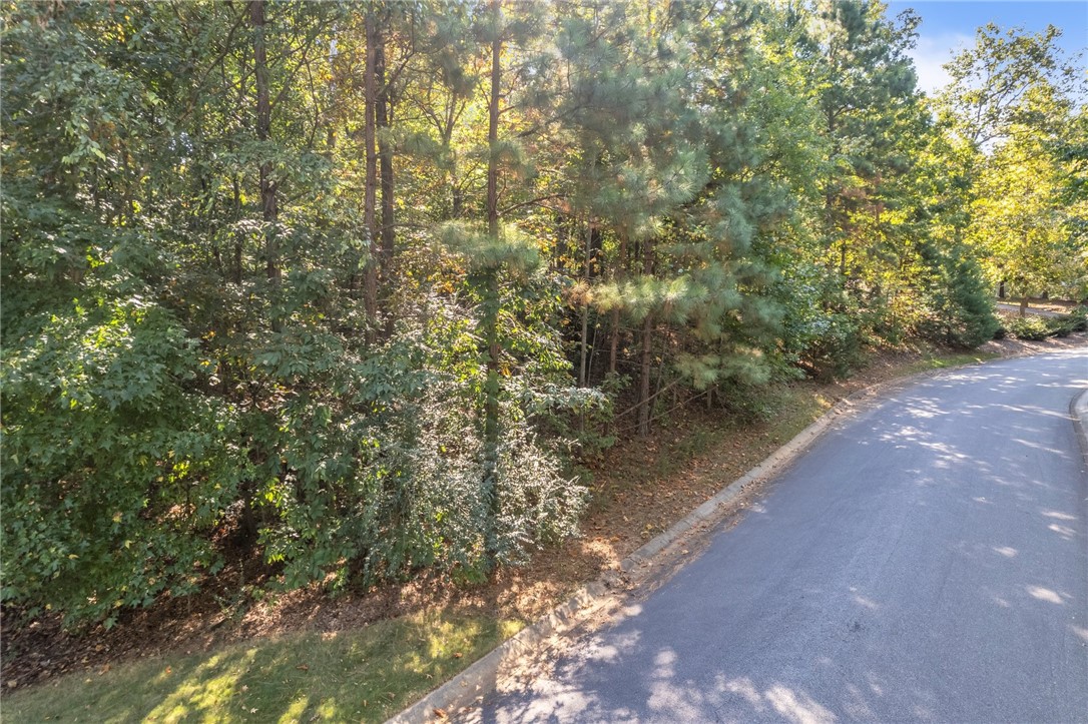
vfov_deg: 57.2
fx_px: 665
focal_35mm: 22
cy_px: 362
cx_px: 544
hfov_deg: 78.6
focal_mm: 8.38
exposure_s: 1/15
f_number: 2.8
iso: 130
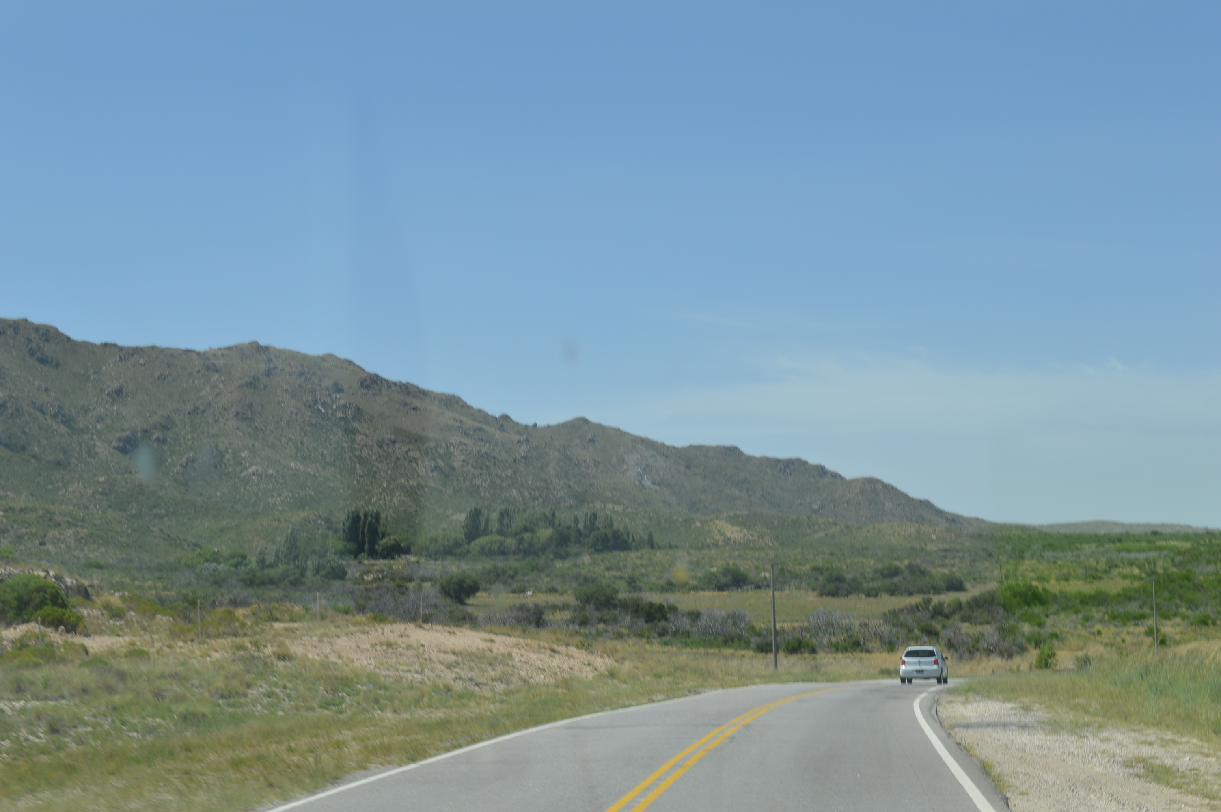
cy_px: 406
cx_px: 610
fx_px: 2135
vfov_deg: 21.5
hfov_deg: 31.9
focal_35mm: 63
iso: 100
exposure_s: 1/250
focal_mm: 42
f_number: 8
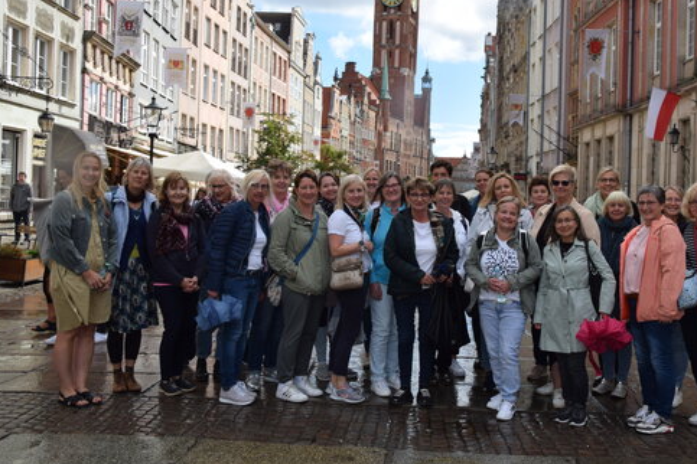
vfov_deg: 32.6
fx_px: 794
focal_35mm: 41
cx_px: 423
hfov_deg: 47.1
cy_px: 192
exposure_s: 1/200
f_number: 8
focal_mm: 22
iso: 100
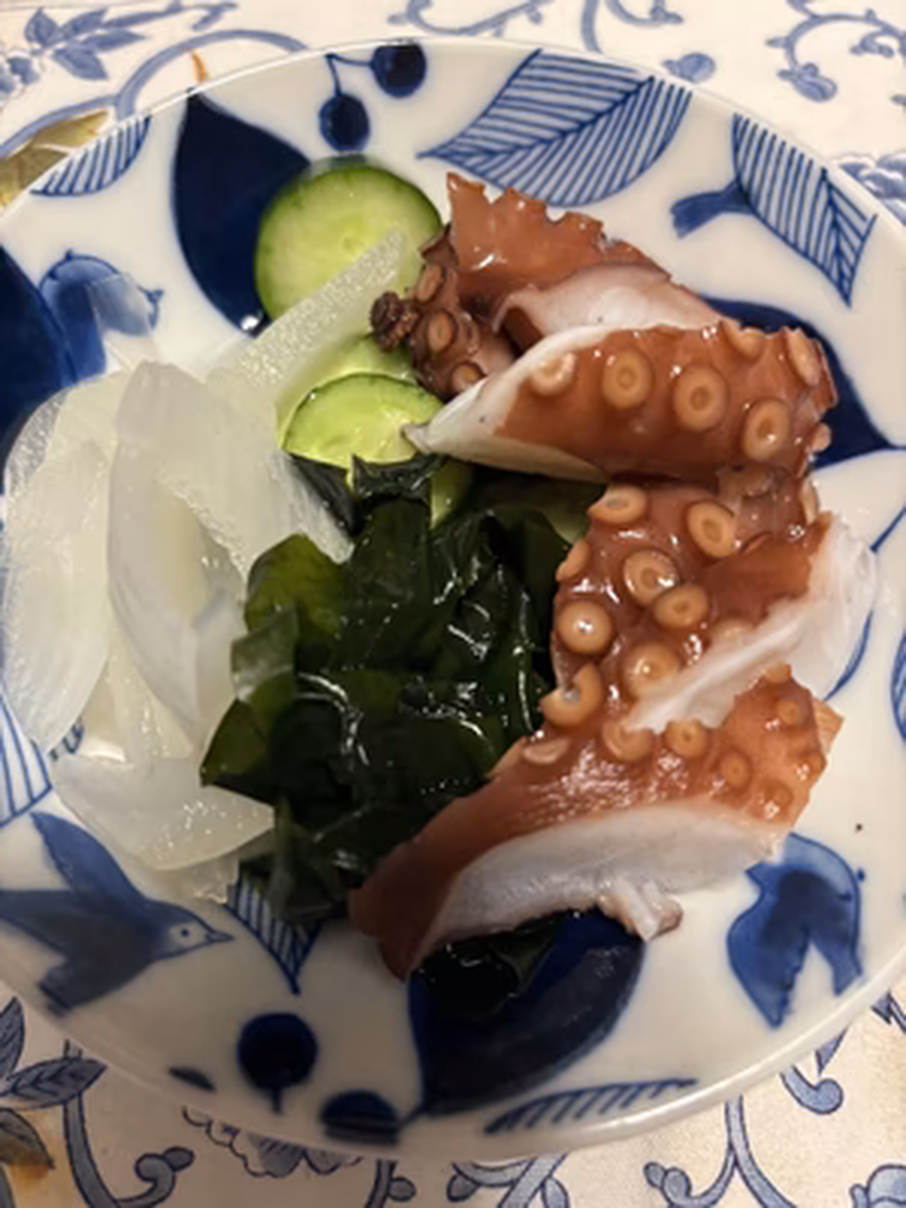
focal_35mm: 26
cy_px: 604
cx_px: 453
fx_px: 907
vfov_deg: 67.3
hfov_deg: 53.1
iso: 200
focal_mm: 5.96
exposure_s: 1/50
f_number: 1.6
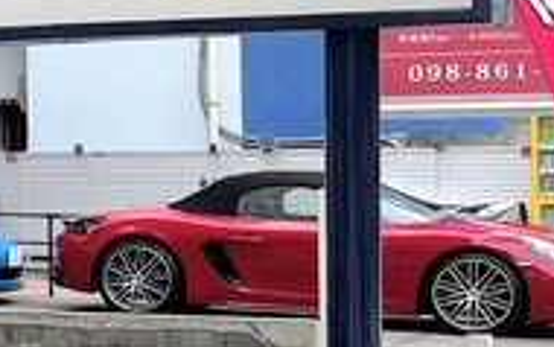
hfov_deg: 11.8
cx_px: -764
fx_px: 2191
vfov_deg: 9.1
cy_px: 160
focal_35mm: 145
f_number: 1.6
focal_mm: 5.1
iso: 50
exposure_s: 1/1477
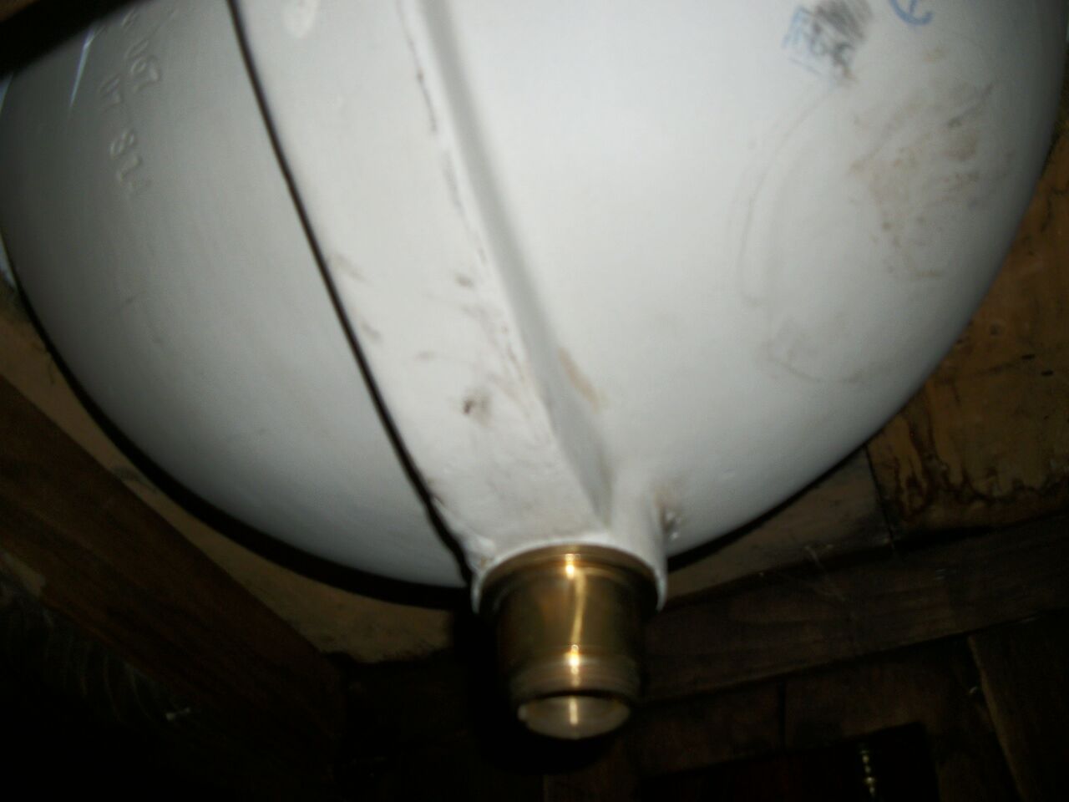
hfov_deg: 56.8
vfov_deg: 44.2
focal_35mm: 32
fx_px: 988
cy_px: 401
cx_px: 534
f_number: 2.9
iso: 80
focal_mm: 5.7
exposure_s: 1/30
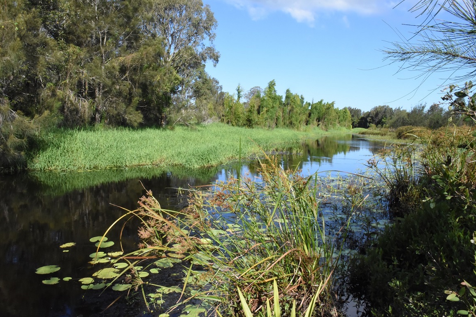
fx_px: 370
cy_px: 163
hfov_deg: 65.5
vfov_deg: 46.4
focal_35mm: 28
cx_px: 230
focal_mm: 18
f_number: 22
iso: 2000
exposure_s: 1/400
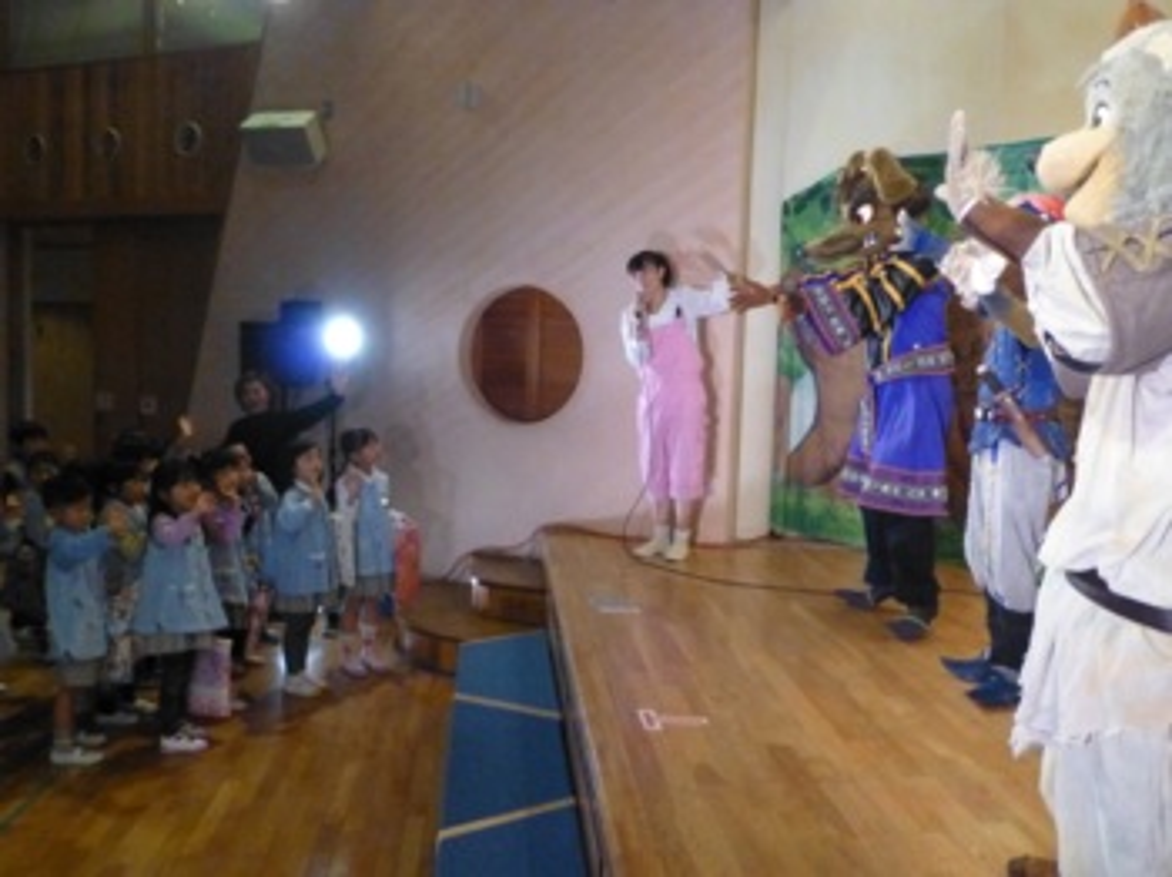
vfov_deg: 45.4
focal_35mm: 31
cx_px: 586
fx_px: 1049
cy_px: 438
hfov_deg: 58.4
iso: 1600
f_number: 3.6
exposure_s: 1/160
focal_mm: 5.4
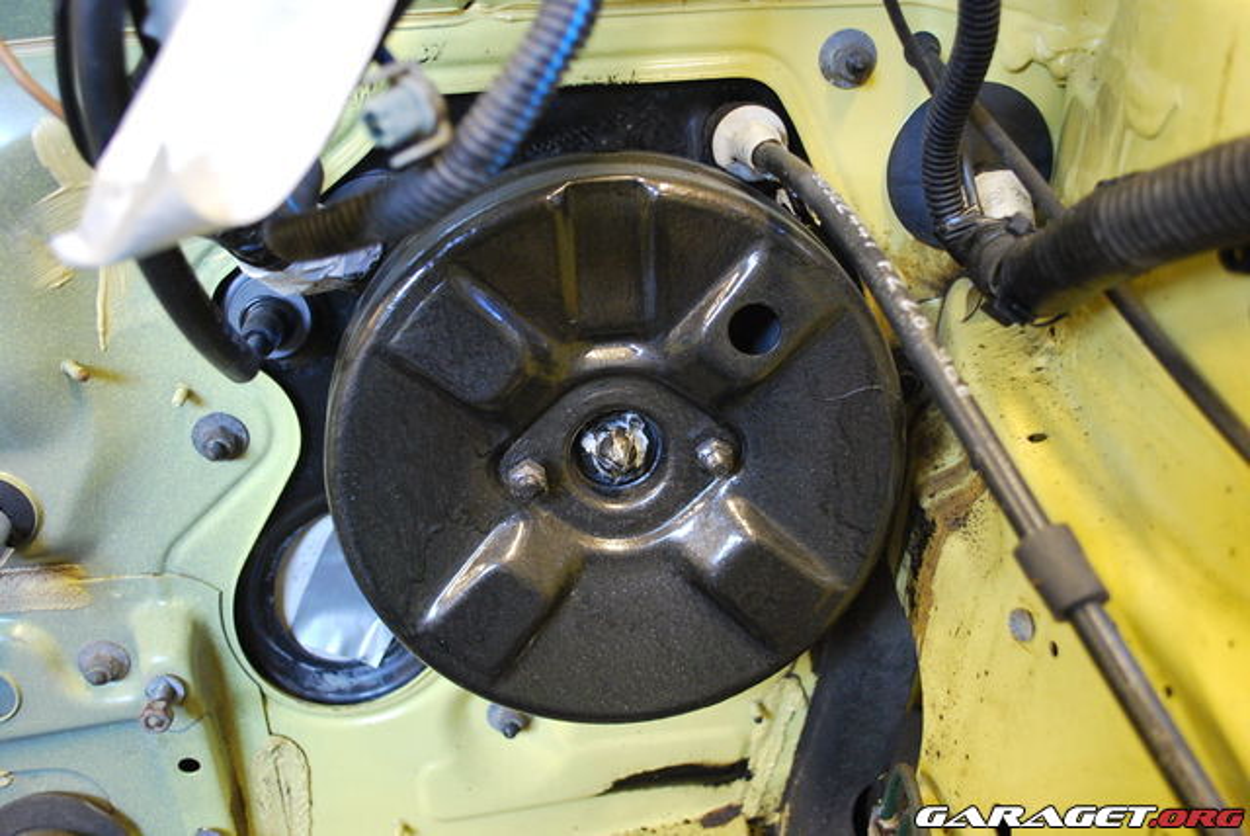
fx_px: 1251
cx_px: 625
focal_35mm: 36
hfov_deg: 53.1
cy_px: 418
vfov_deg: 36.9
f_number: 4.2
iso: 800
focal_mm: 24
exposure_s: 1/13
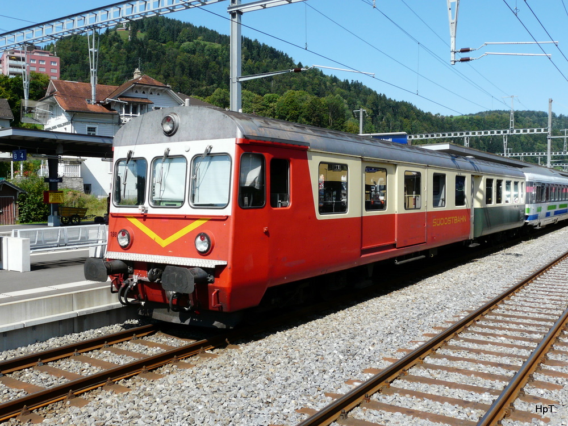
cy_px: 213
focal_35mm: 34
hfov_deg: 54.0
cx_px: 284
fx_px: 558
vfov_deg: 41.8
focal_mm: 5.6
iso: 100
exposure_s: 1/320
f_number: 5.6
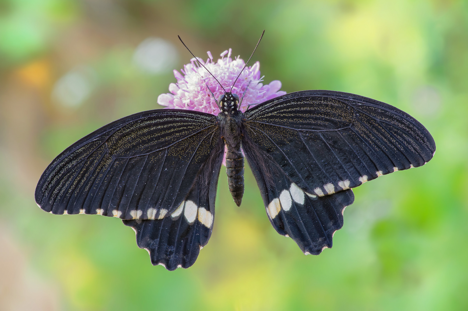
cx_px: 234
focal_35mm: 150
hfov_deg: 13.7
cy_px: 156
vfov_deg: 9.1
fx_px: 1948
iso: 200
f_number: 10
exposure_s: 1/4
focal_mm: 100
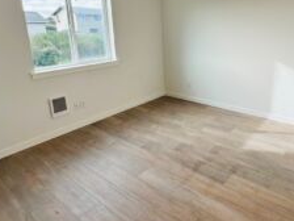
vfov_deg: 53.7
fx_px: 212
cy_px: 72
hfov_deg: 67.1
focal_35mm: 25
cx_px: 201
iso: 40
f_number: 2.2
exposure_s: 1/194
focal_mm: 2.22
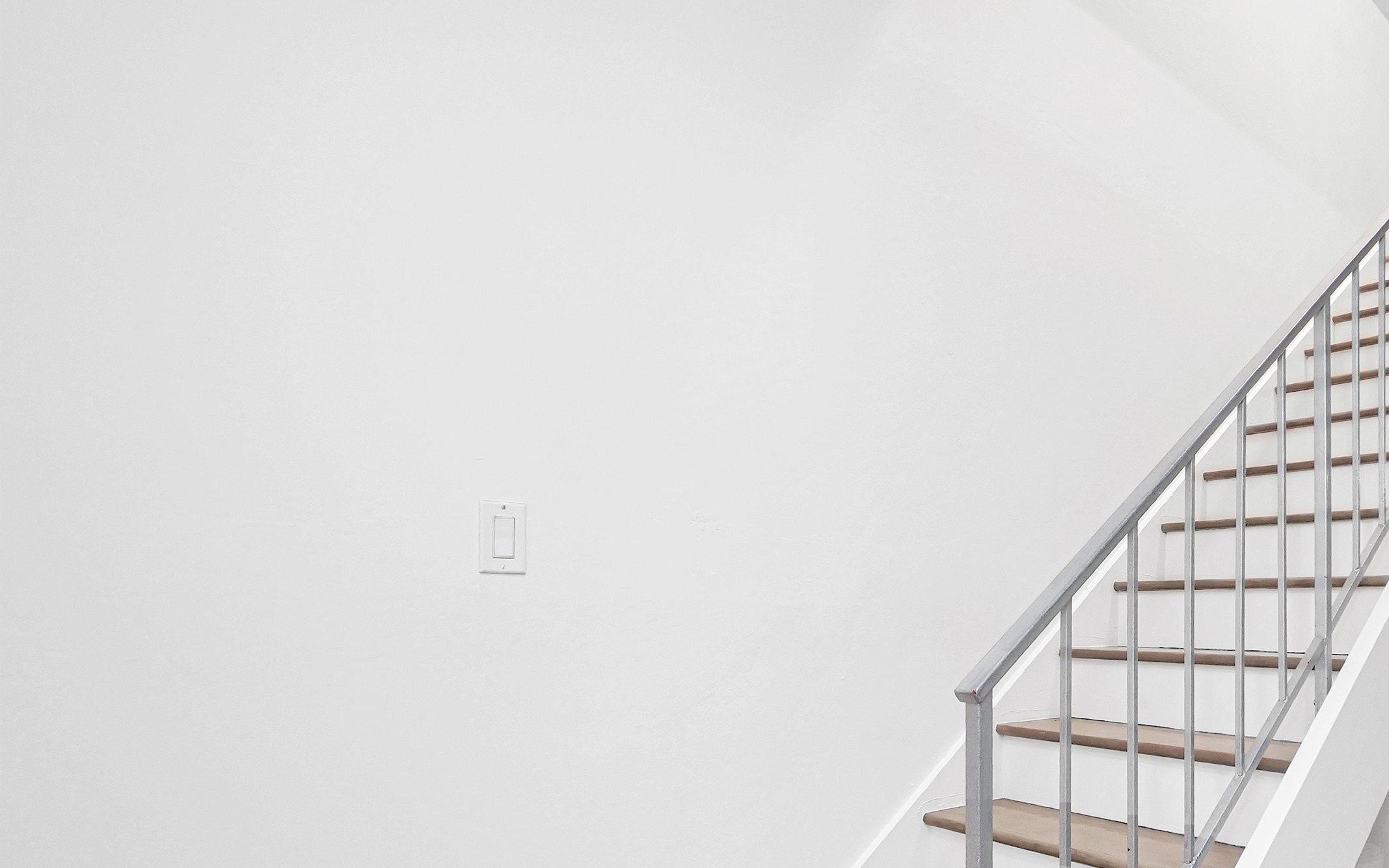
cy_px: 637
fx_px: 833
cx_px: 995
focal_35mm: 22
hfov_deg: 75.4
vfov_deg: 52.9
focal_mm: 10
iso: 1000
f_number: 4
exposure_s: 1/250
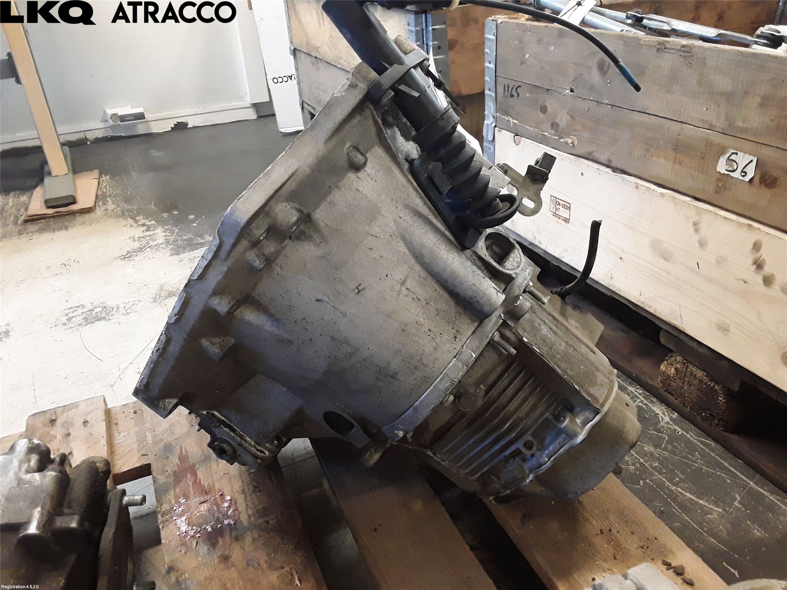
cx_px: 394
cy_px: 295
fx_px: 637
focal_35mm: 28
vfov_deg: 49.7
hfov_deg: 63.4
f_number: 1.9
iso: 250
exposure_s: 1/50
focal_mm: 2.91
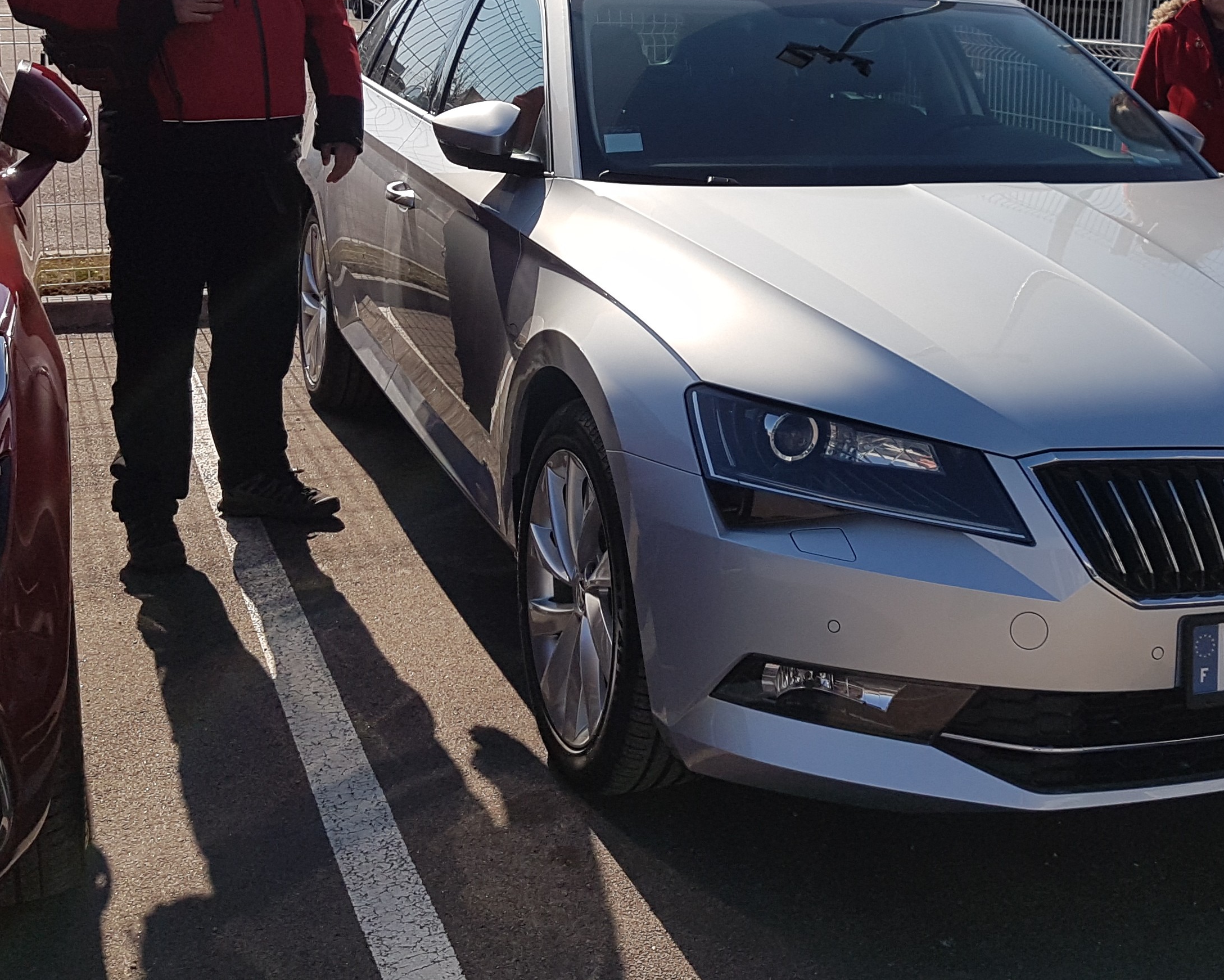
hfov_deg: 38.8
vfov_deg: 31.5
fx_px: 1703
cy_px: 251
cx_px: 872
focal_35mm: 47
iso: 40
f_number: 1.7
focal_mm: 4.2
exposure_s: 1/3616
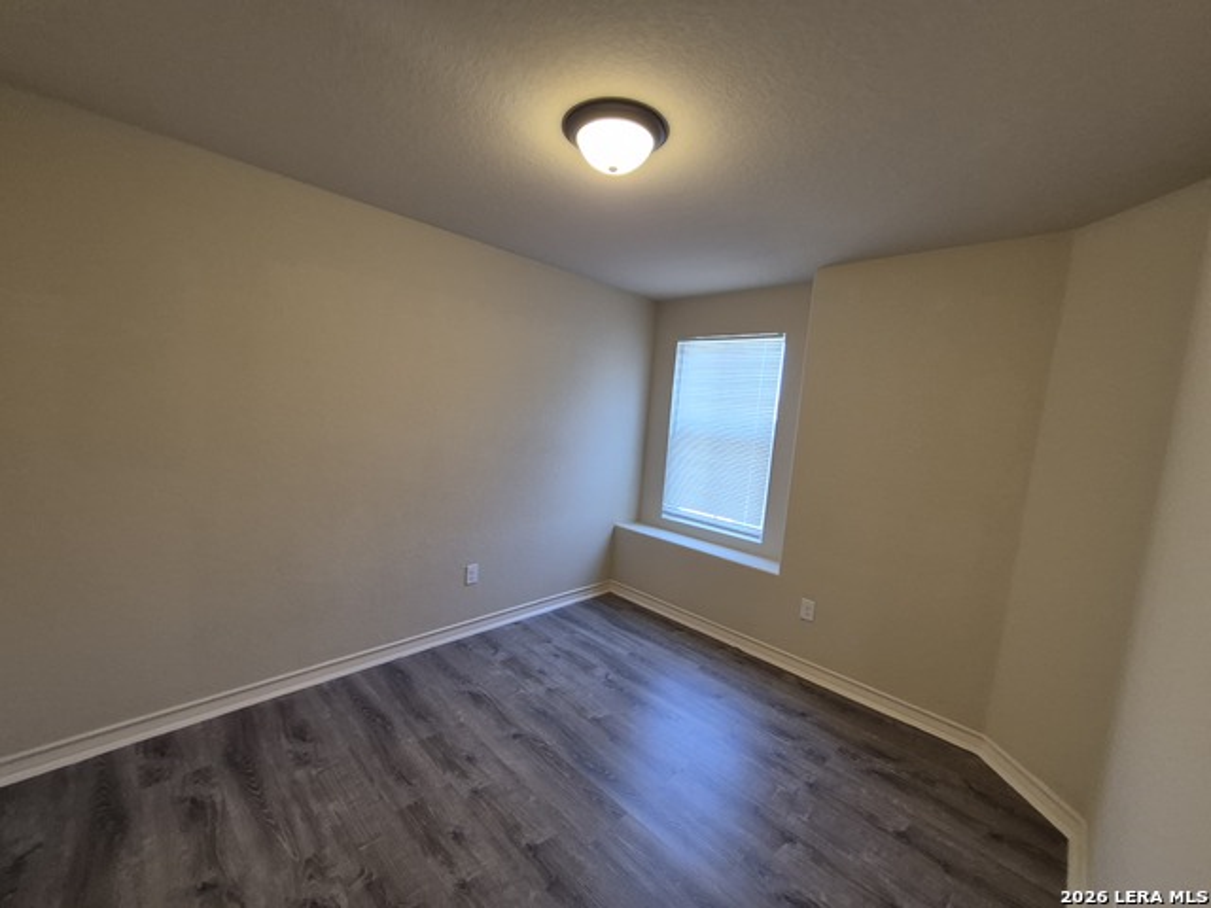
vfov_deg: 89.9
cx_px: 606
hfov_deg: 106.2
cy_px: 454
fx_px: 455
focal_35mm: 13
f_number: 2.2
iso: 200
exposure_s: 1/60
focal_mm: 1.74
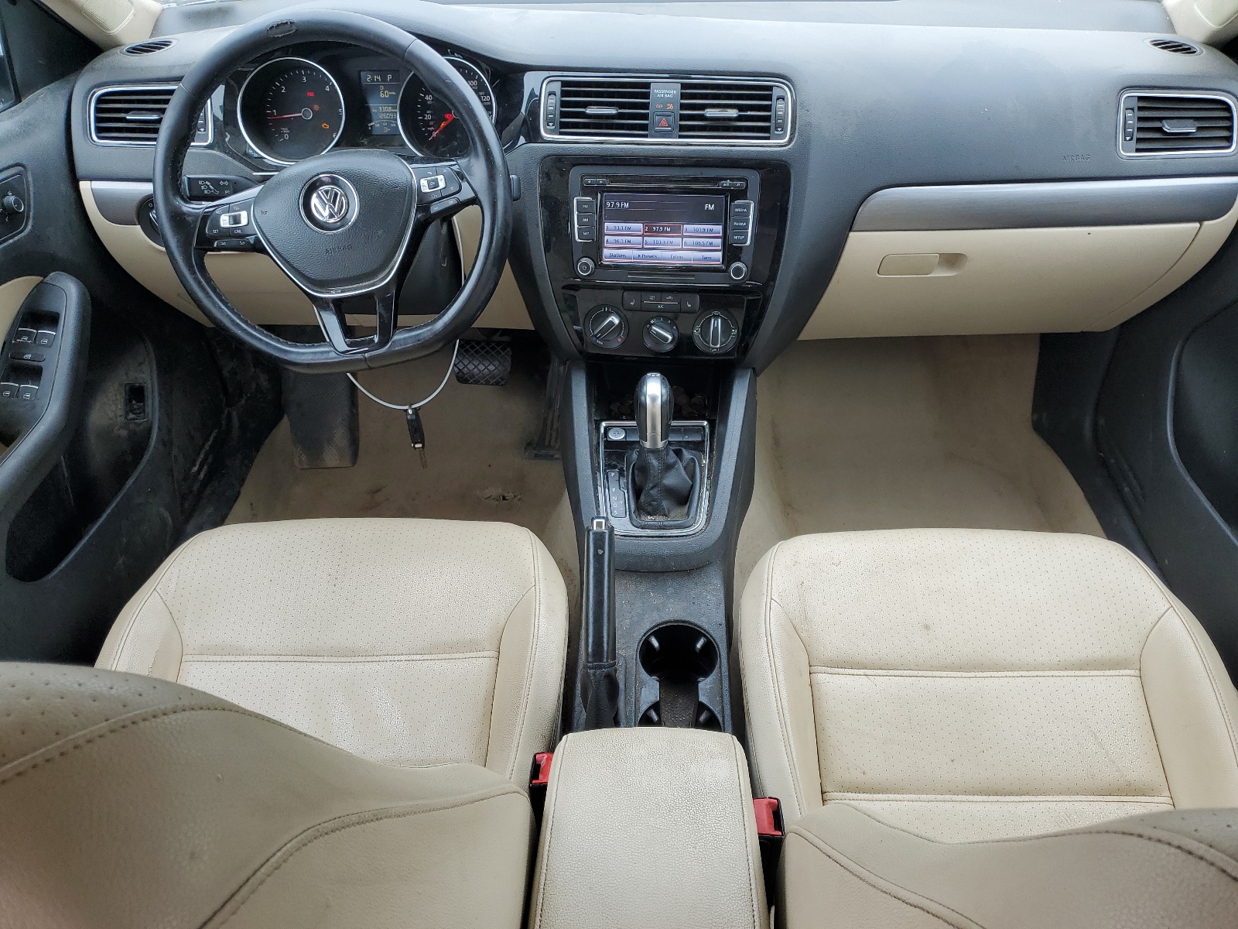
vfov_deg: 53.1
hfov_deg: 67.3
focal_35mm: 26
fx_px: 930
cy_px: 464
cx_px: 619
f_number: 1.5
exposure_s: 1/192
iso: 50
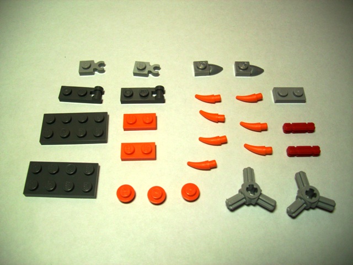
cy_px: 132
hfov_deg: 56.8
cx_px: 176
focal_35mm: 32
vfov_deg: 44.2
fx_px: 326
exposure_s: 1/80
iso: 80
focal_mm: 5.7
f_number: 2.9
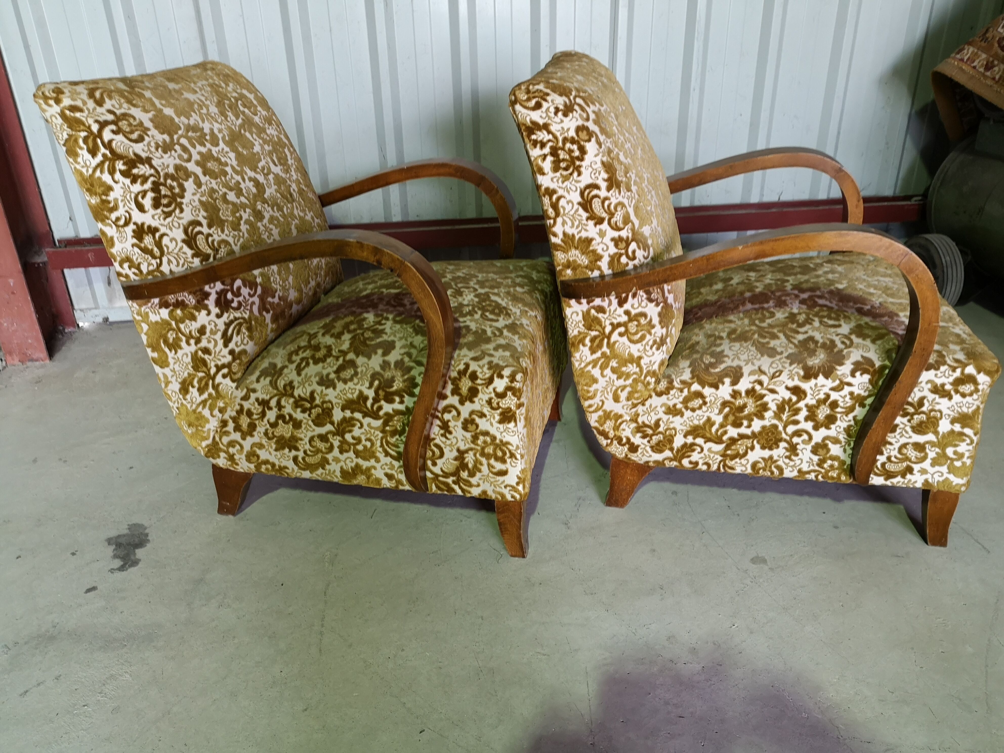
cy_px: 376
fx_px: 783
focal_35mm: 27
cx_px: 502
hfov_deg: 65.3
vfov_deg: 51.4
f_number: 1.8
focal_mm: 3.95
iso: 200
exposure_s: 1/50
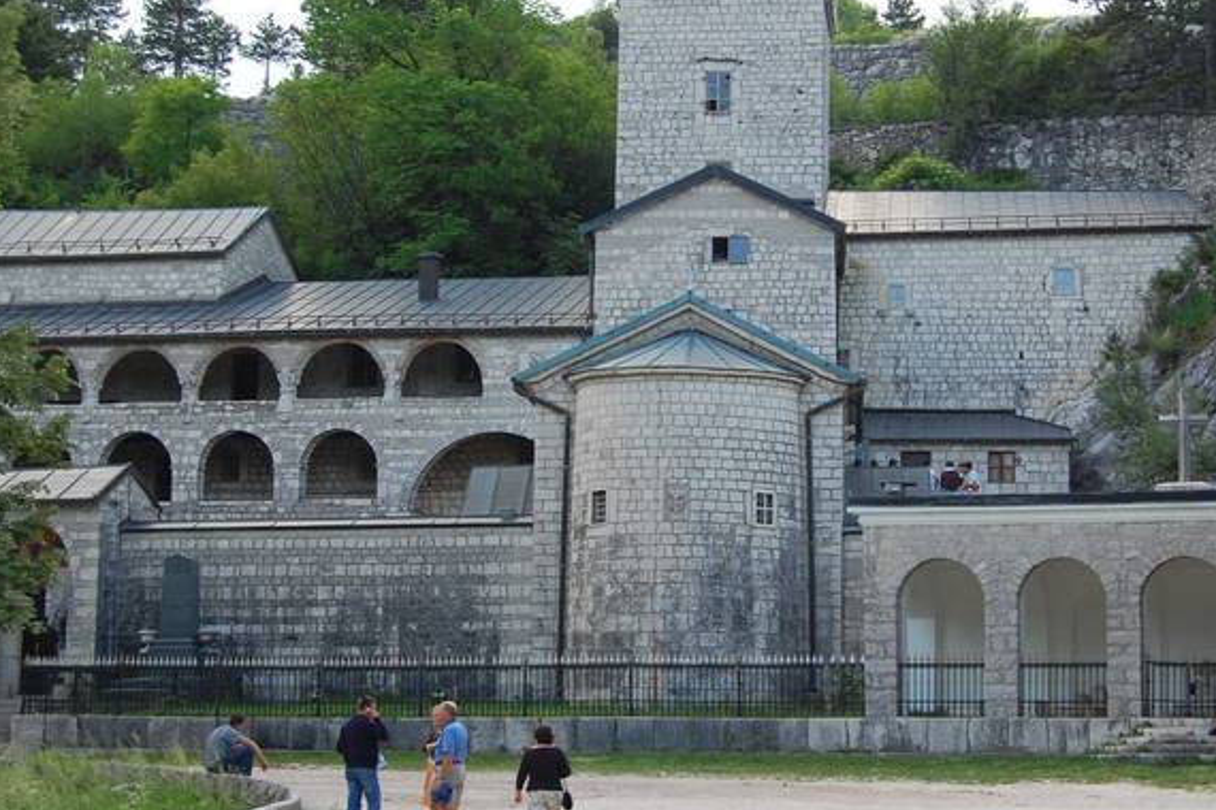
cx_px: 725
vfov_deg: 18.9
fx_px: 2432
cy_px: 337
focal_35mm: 72
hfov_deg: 28.0
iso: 280
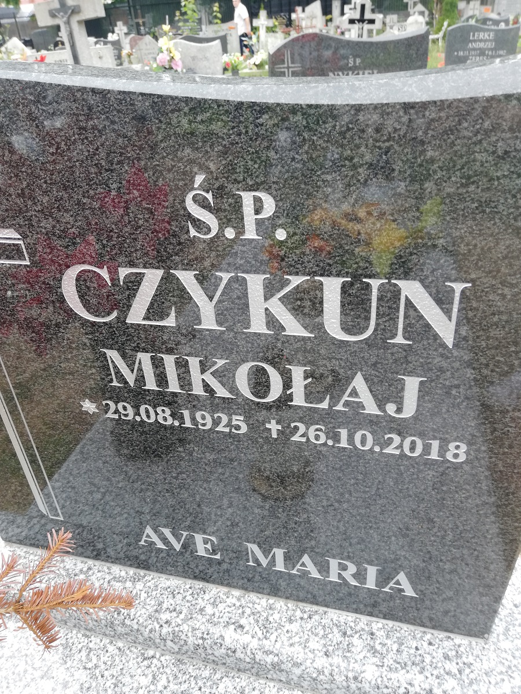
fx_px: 542
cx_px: 260
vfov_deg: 65.3
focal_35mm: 27
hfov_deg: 51.4
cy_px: 347
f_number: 2.2
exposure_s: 1/100
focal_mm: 3.81
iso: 50
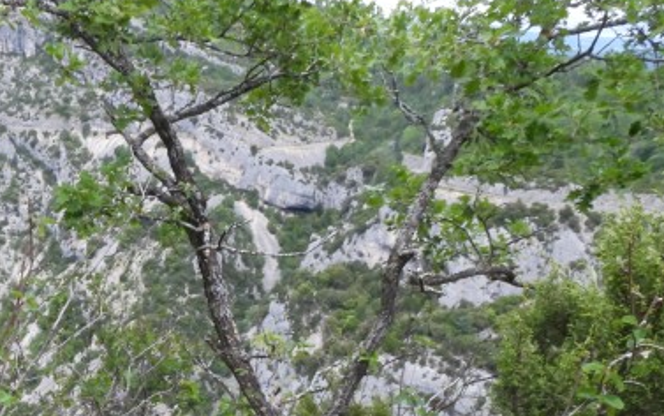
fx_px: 978
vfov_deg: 23.0
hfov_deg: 35.8
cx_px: 95
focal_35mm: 54
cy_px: 418
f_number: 8
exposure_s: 1/320
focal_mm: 4.3
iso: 400
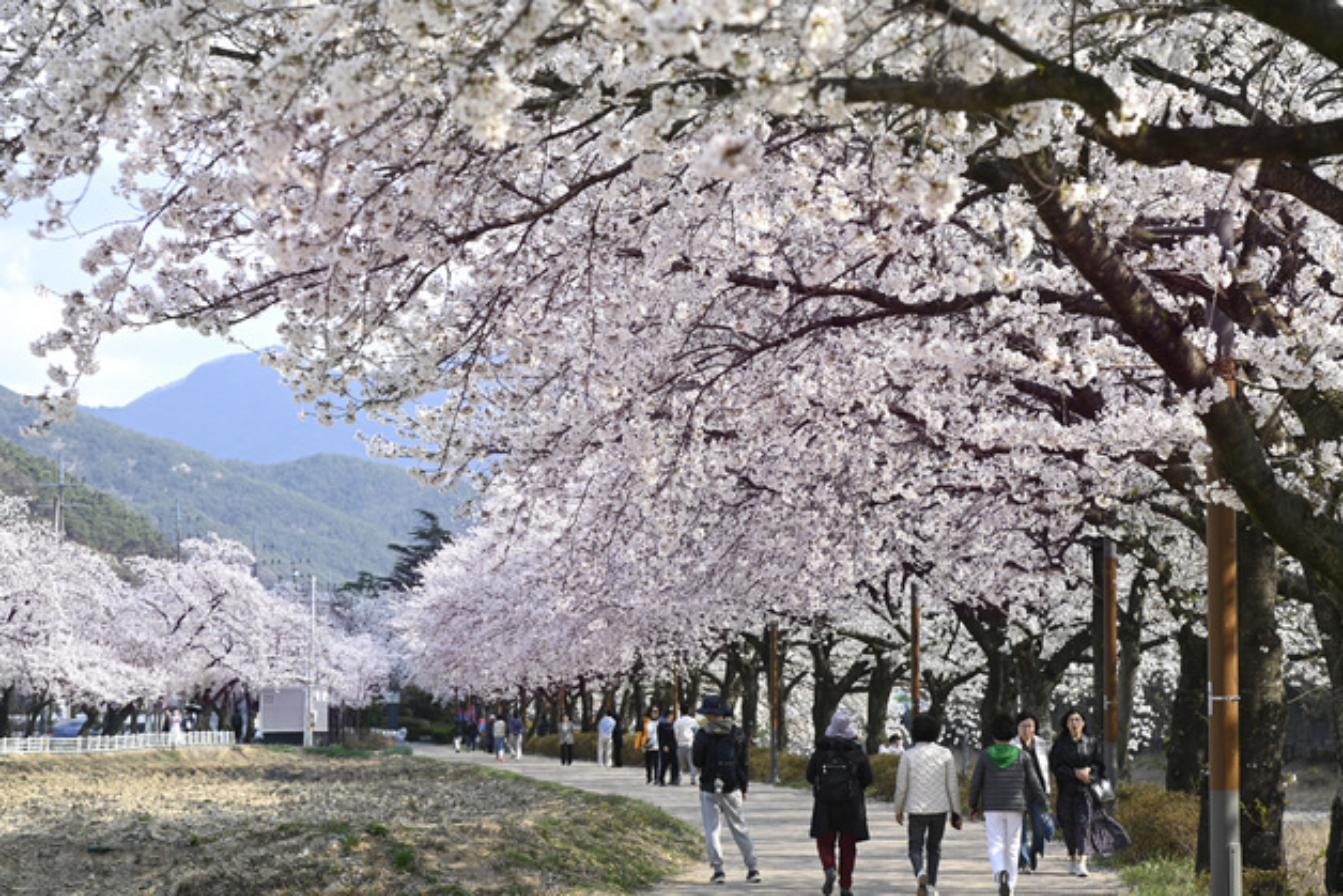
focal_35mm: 105
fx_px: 3918
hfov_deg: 19.5
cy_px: 448
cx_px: 672
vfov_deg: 13.0
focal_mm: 105
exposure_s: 1/160
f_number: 8
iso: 100
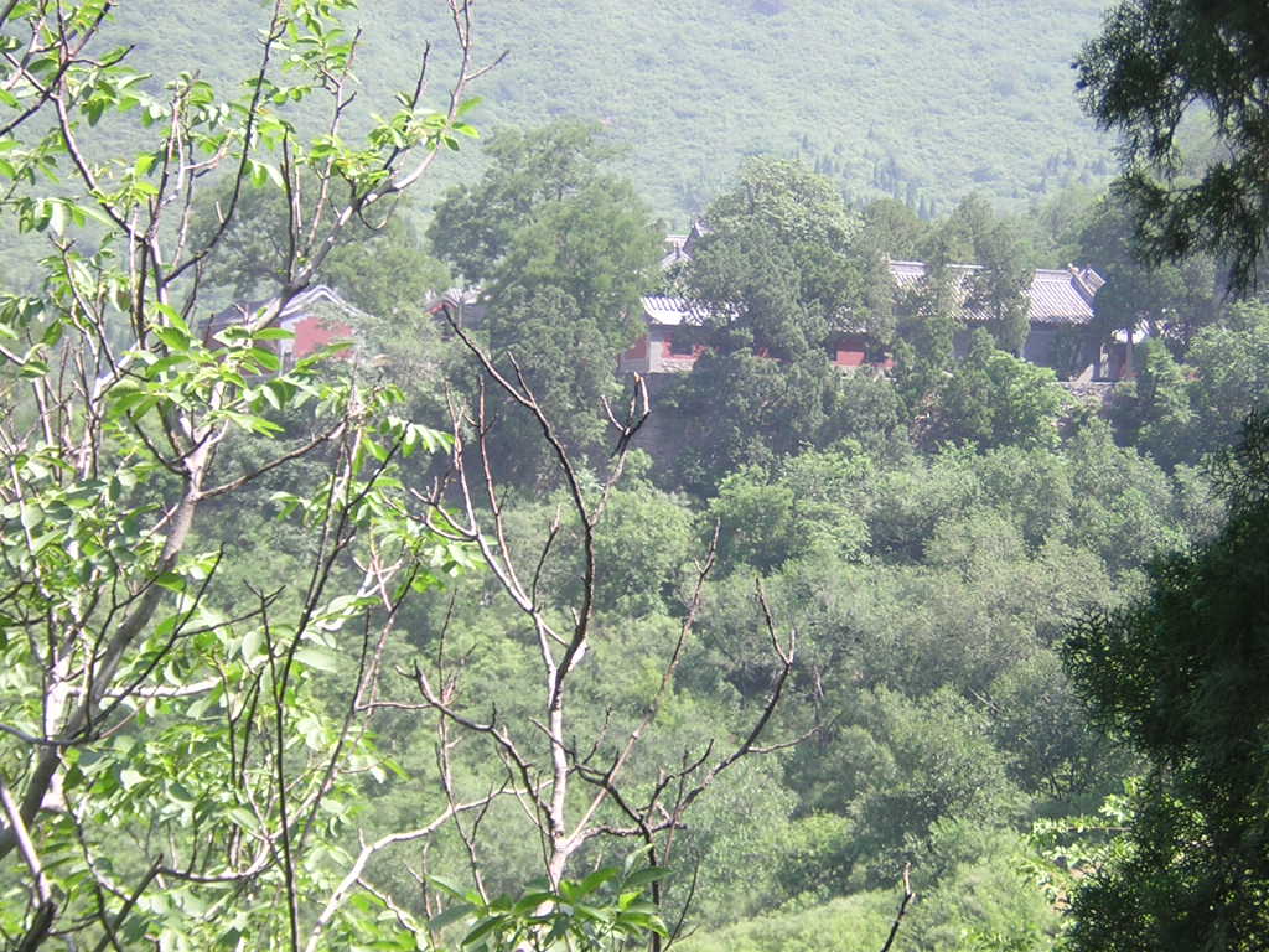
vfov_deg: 19.1
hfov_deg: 25.3
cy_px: 476
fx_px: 2823
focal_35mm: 77
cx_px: 634
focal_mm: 10.1
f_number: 3.9
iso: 100
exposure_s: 1/124
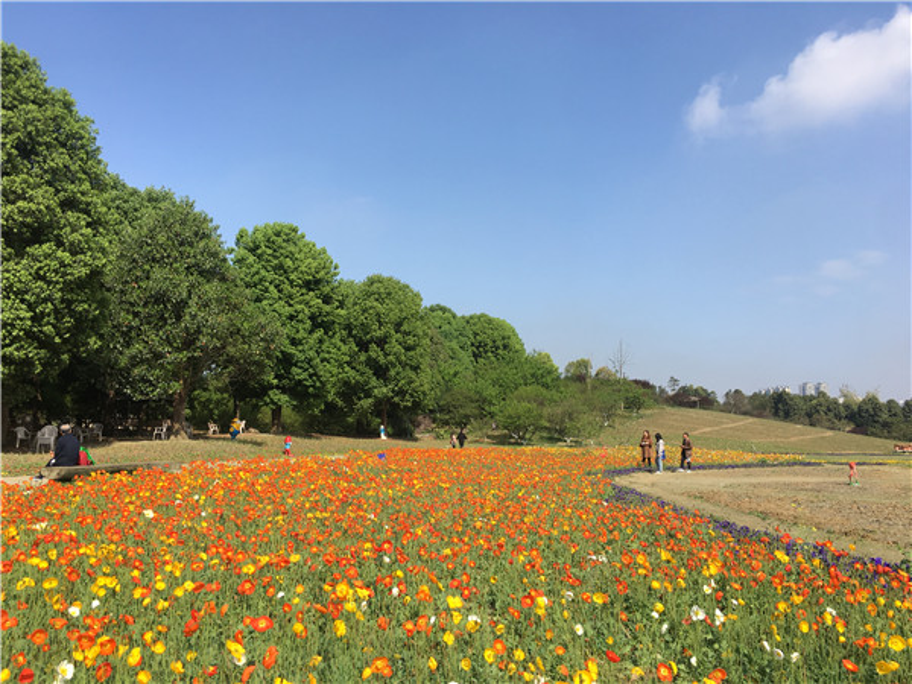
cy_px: 342
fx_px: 764
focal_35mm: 29
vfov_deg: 48.2
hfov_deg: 61.7
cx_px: 456
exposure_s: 1/1241
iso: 25
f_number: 2.2
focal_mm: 4.15
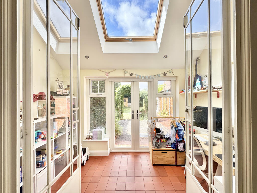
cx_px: 128
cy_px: 96
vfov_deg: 85.7
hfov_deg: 102.1
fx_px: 104
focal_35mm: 14
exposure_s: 1/303
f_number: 2.2
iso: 40
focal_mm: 2.22
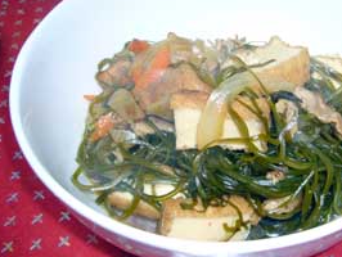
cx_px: 216
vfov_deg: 31.5
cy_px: 107
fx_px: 455
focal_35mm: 46
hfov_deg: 40.9
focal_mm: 5.8
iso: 80
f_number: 2.8
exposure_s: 1/8
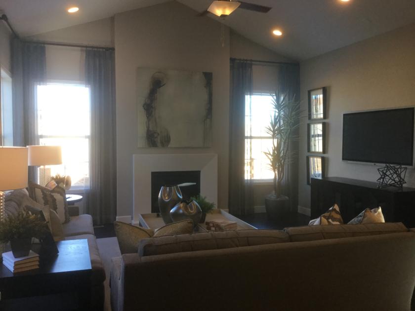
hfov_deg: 58.4
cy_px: 156
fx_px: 372
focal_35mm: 31
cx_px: 208
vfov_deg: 45.4
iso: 32
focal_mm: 3.3
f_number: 2.4
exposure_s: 1/30
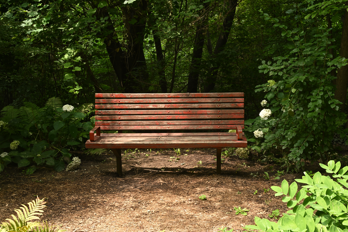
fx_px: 435
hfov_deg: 43.6
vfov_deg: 29.9
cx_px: 174
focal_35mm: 45
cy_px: 116
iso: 640
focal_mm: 45
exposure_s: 1/100
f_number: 13
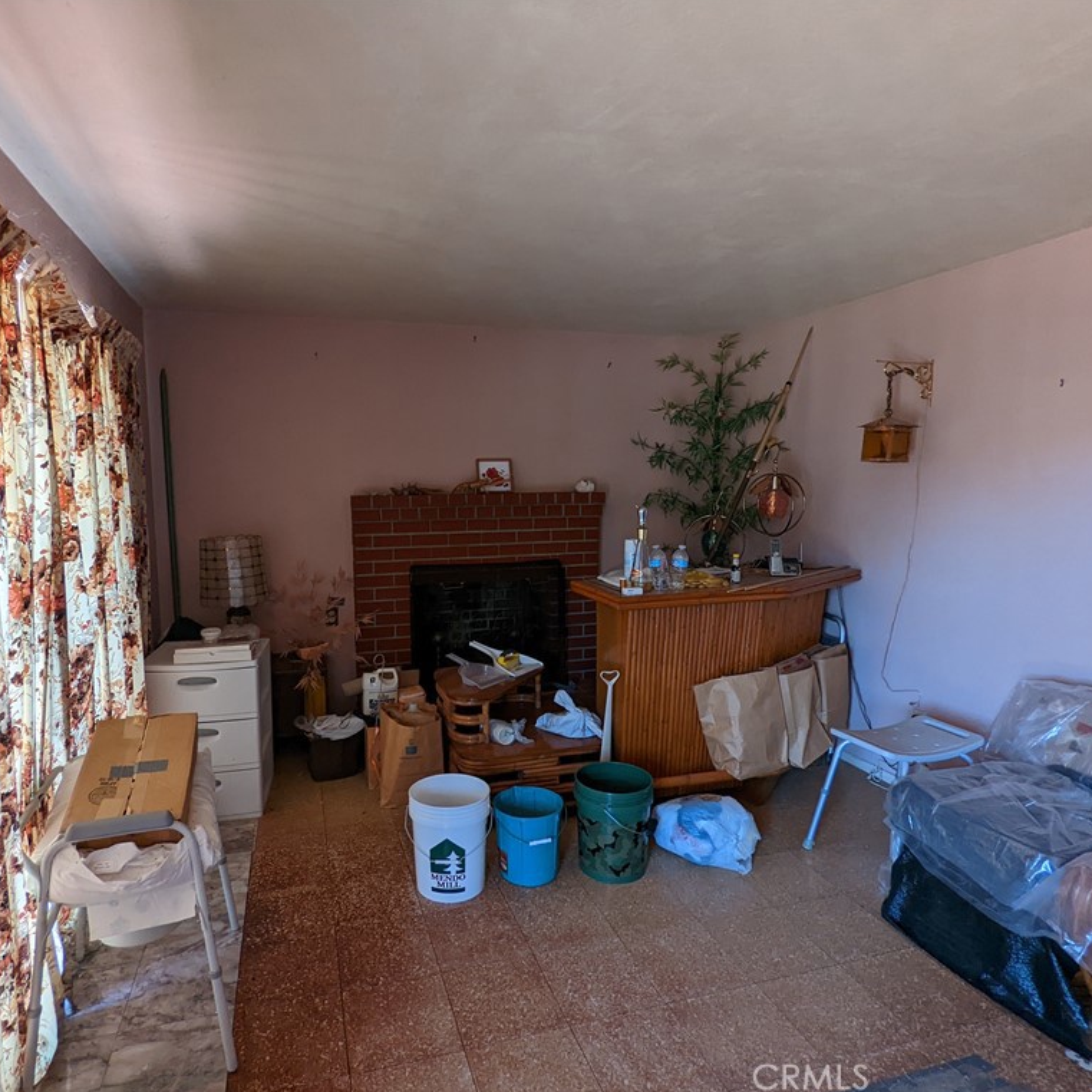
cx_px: 489
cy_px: 547
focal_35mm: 19
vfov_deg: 77.7
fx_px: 678
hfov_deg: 77.4
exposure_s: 1/43.6
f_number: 2.2
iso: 159
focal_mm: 2.35
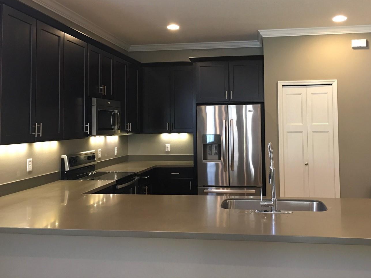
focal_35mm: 36
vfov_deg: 39.4
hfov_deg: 51.2
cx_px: 208
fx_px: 386
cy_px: 106
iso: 80
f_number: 2.2
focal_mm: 4.15
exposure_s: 1/15
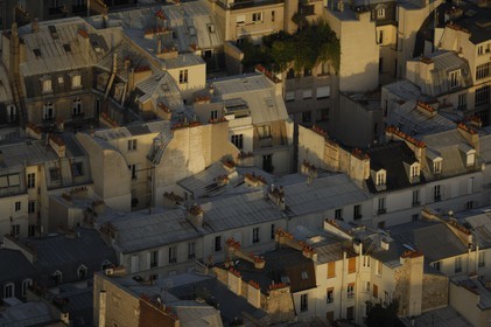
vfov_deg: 3.1
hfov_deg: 4.6
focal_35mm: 450
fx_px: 6133
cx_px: 246
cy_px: 164
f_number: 4
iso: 100
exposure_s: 1/400
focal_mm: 300
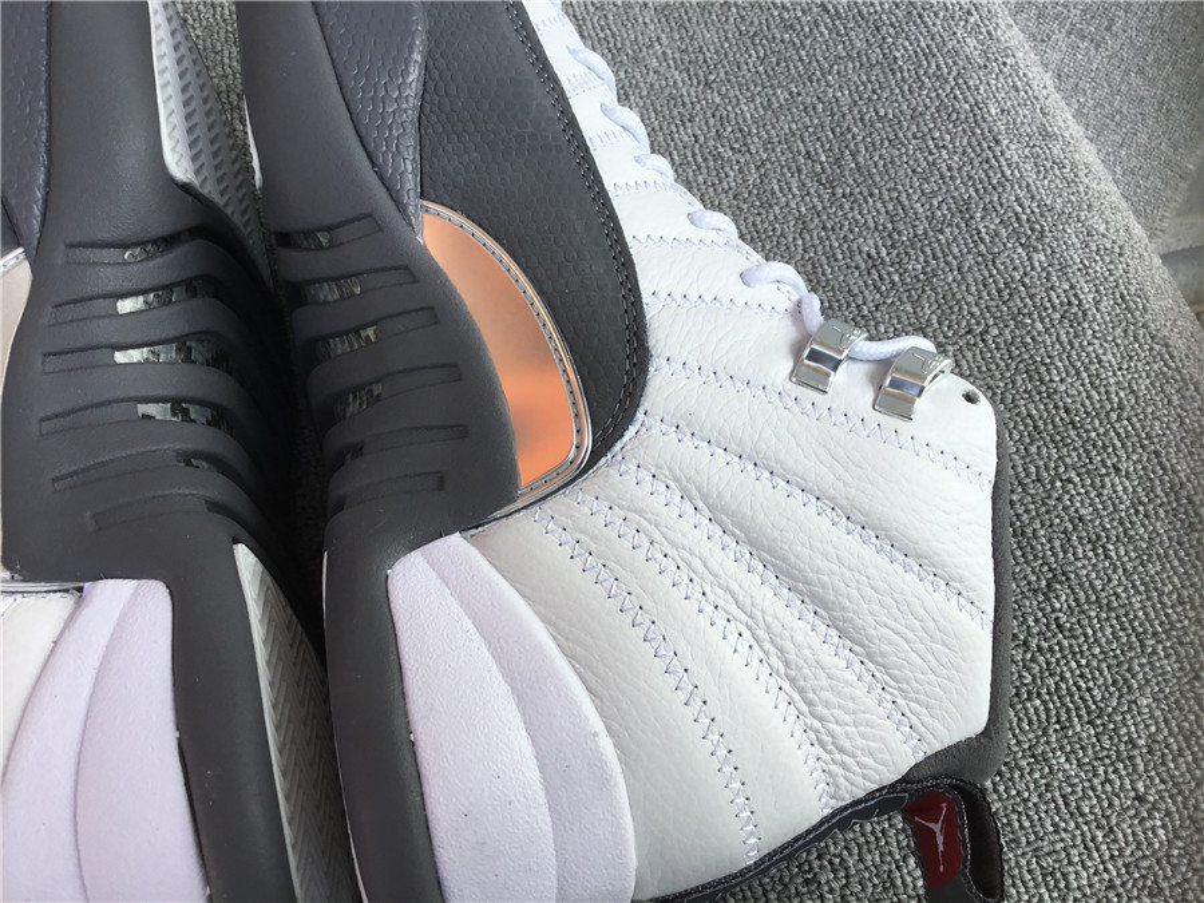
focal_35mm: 31
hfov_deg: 58.4
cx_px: 602
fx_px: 1078
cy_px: 452
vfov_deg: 45.4
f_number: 2.4
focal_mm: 3.3
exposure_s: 1/260
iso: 25
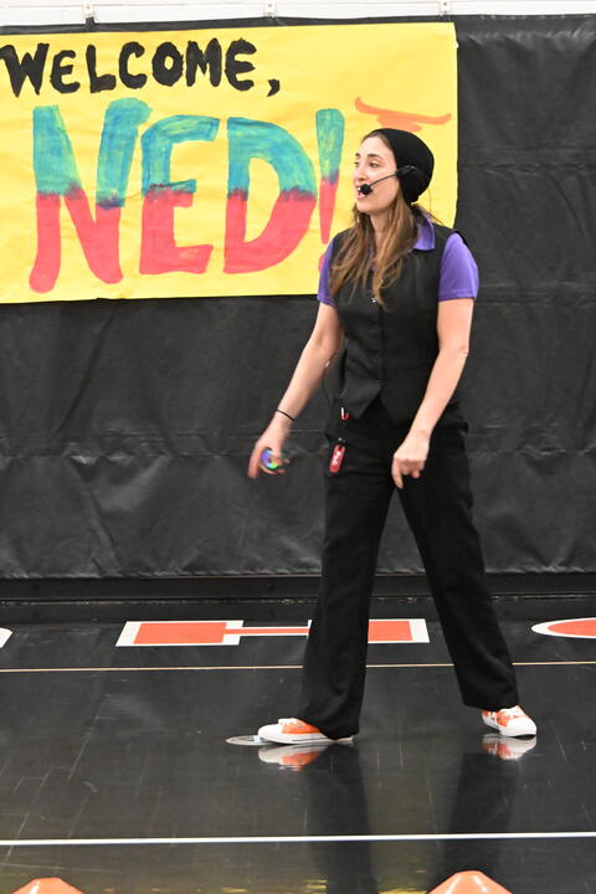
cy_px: 447
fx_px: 4470
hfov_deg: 7.6
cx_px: 298
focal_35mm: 180
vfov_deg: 11.4
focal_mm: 120
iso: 12800
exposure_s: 1/160
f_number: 6.7
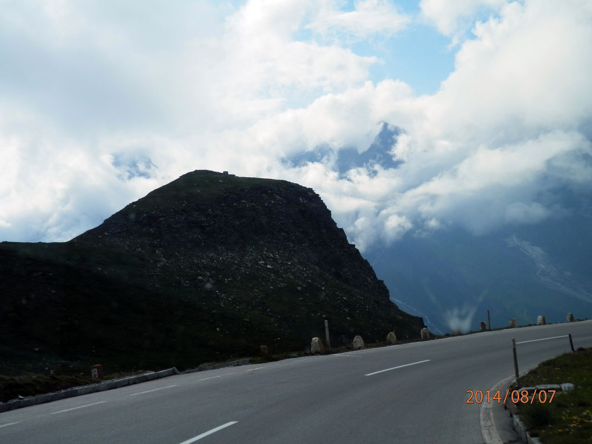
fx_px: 770
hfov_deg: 42.1
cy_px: 222
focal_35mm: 45
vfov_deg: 32.2
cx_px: 296
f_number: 10.8
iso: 80
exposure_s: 1/160
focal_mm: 8
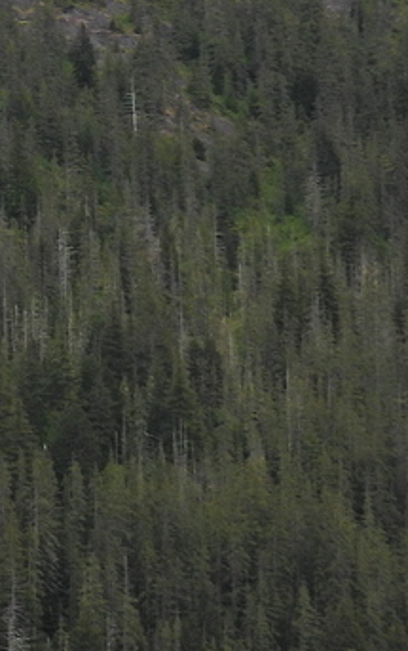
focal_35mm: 237
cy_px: 175
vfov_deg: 8.8
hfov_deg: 5.3
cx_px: -801
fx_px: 4208
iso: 100
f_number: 3.5
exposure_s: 1/500
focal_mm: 10.7
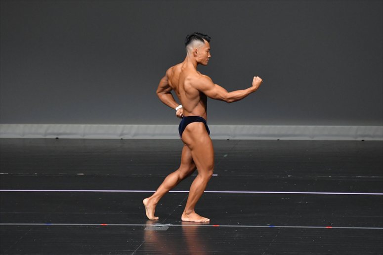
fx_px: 3669
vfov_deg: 4.0
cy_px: 128
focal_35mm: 345
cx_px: 192
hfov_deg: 6.0
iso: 4000
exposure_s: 1/400
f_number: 5.6
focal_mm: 230
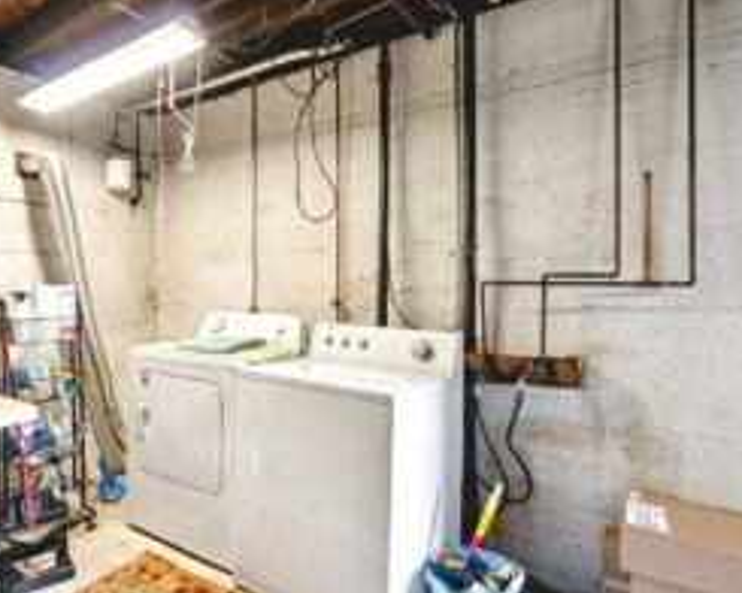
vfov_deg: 60.9
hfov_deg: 69.4
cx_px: 218
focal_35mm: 23
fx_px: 505
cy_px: 298
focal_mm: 10
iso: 4000
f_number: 9
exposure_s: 1/30
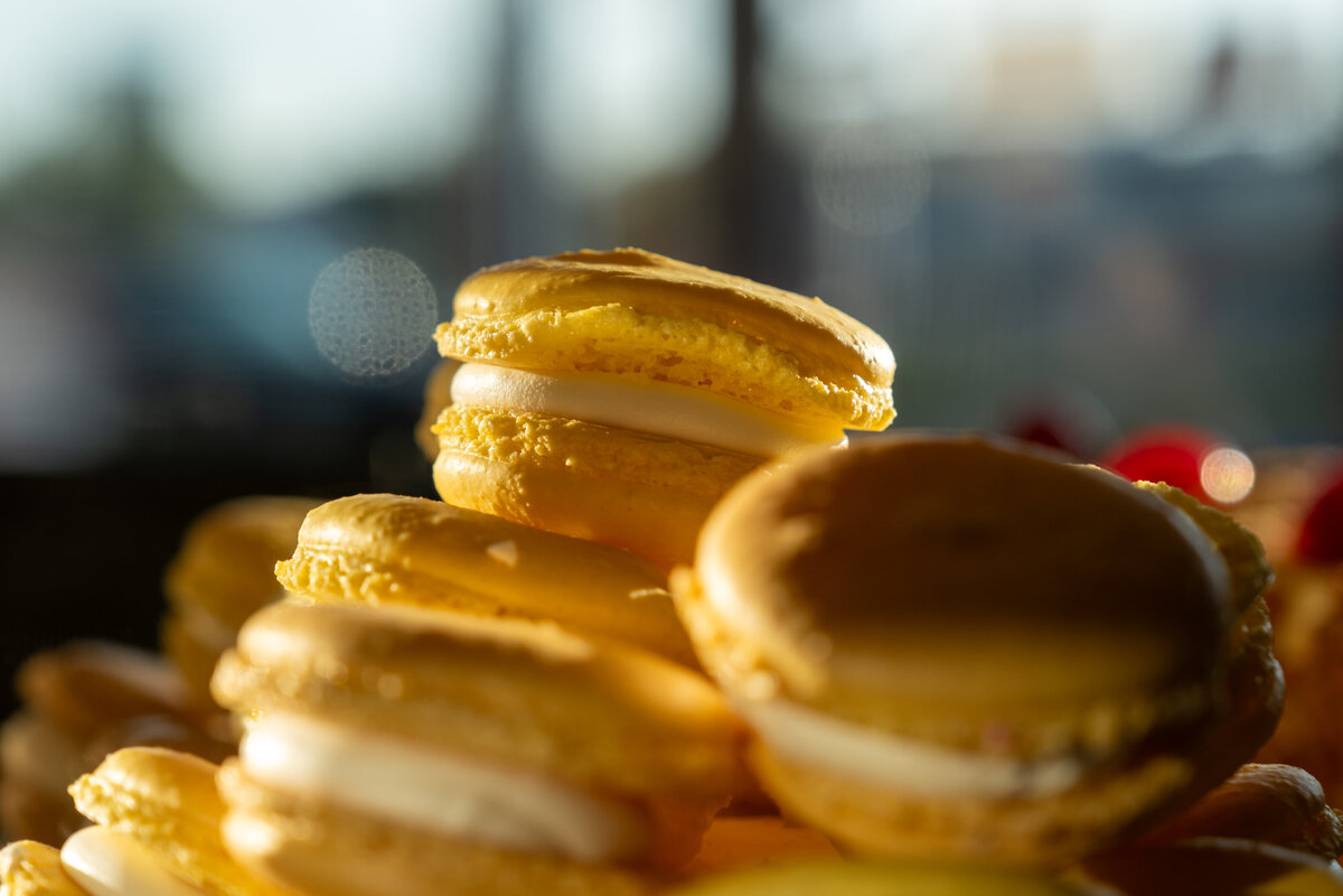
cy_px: 448
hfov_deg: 19.5
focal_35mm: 105
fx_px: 3917
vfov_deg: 13.0
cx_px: 672
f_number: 5
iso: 125
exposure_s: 1/140
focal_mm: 69.8
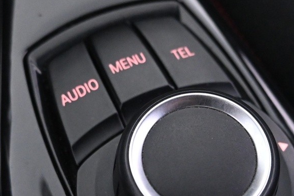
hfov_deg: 30.1
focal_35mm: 67
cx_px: 156
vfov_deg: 19.8
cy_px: 190
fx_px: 547
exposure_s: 1/40
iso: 3200
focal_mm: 16
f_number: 3.5
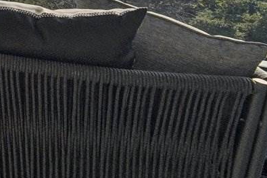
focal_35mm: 83
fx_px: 615
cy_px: -138
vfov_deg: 14.5
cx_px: -343
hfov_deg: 15.6
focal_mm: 16
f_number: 8
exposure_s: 1/1000
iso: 800
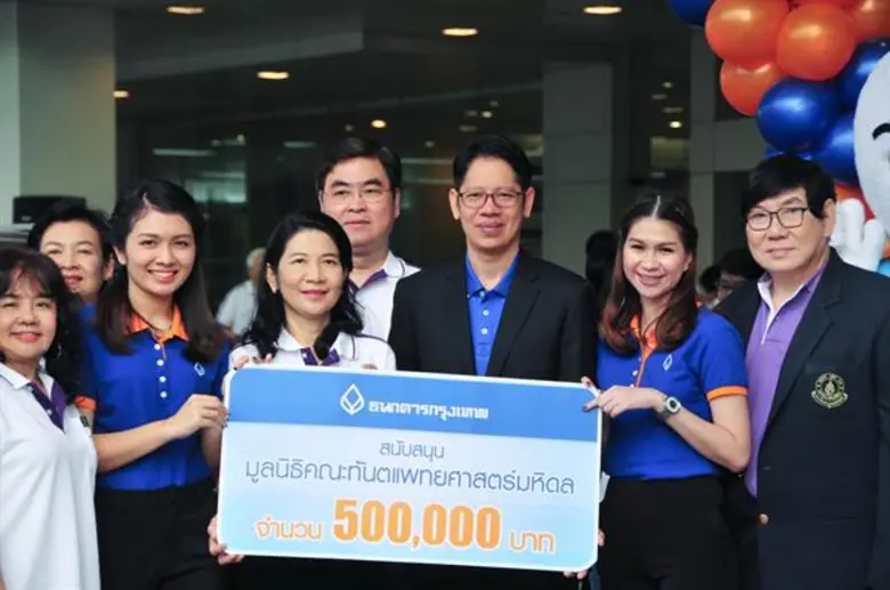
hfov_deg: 16.7
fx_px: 3035
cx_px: 445
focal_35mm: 123
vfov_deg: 11.1
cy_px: 295
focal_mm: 82
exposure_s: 1/200
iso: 320
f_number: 5.6
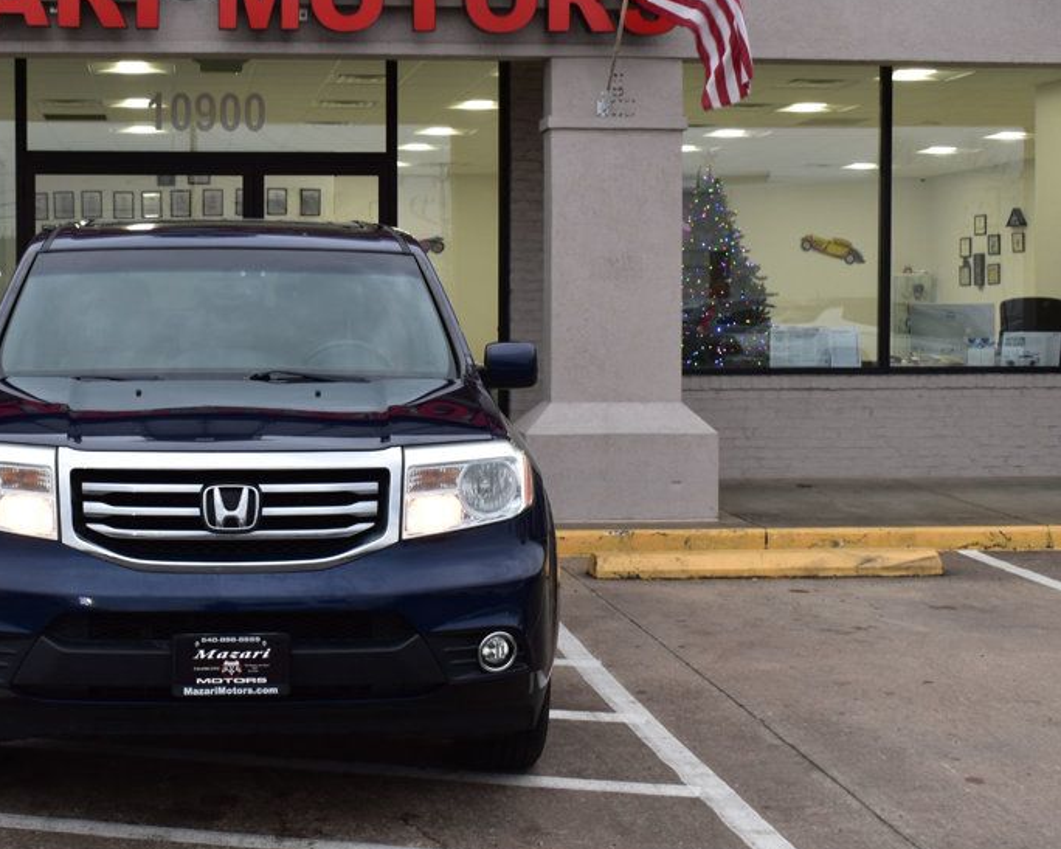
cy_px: 383
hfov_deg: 31.6
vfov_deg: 25.8
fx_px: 1852
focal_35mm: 59
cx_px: 318
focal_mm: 28
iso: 400
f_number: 8
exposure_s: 1/50
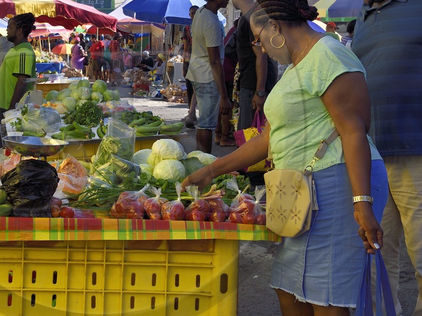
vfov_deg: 20.4
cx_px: 100
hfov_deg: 26.6
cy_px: 133
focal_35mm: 72
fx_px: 878
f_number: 11
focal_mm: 40
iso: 200
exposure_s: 1/160
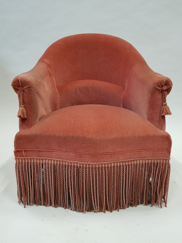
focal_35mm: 26
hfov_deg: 53.1
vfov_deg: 67.3
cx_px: 91
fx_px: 182
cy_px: 122
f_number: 1.7
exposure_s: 1/33
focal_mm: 4.2
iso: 250
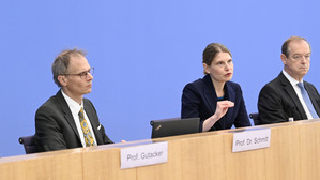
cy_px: 66
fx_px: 1043
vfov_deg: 9.8
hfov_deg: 17.4
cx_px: 116
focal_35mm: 123
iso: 4000
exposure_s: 1/1250
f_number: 4
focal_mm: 78
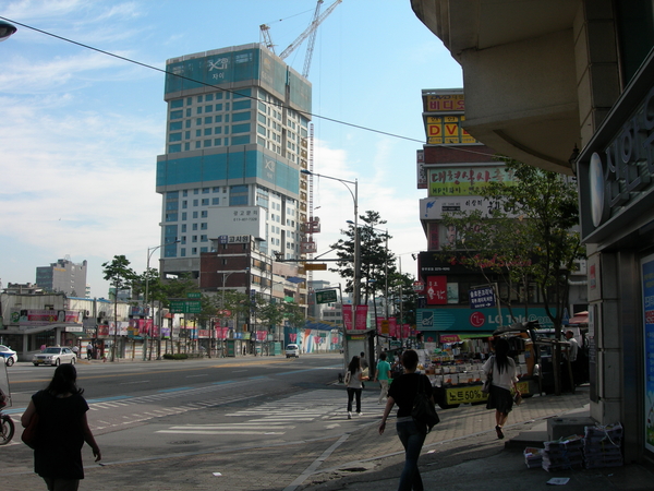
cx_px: 327
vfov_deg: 37.7
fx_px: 718
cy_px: 246
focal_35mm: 38
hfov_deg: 49.0
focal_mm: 7.8
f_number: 4.8
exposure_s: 1/472
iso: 50
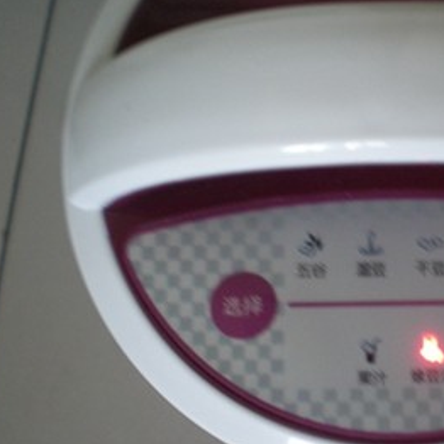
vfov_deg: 26.9
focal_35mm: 64
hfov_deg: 26.0
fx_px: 929
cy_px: 253
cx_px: 402
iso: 200
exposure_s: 1/9.5
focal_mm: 6.3
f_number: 3.1
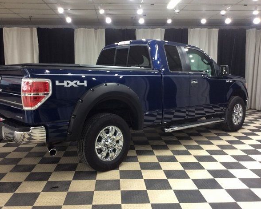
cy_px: 104
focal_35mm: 34
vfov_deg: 43.4
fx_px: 263
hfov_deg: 52.8
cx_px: 120
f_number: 2.4
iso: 80
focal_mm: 3.3
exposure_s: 1/24
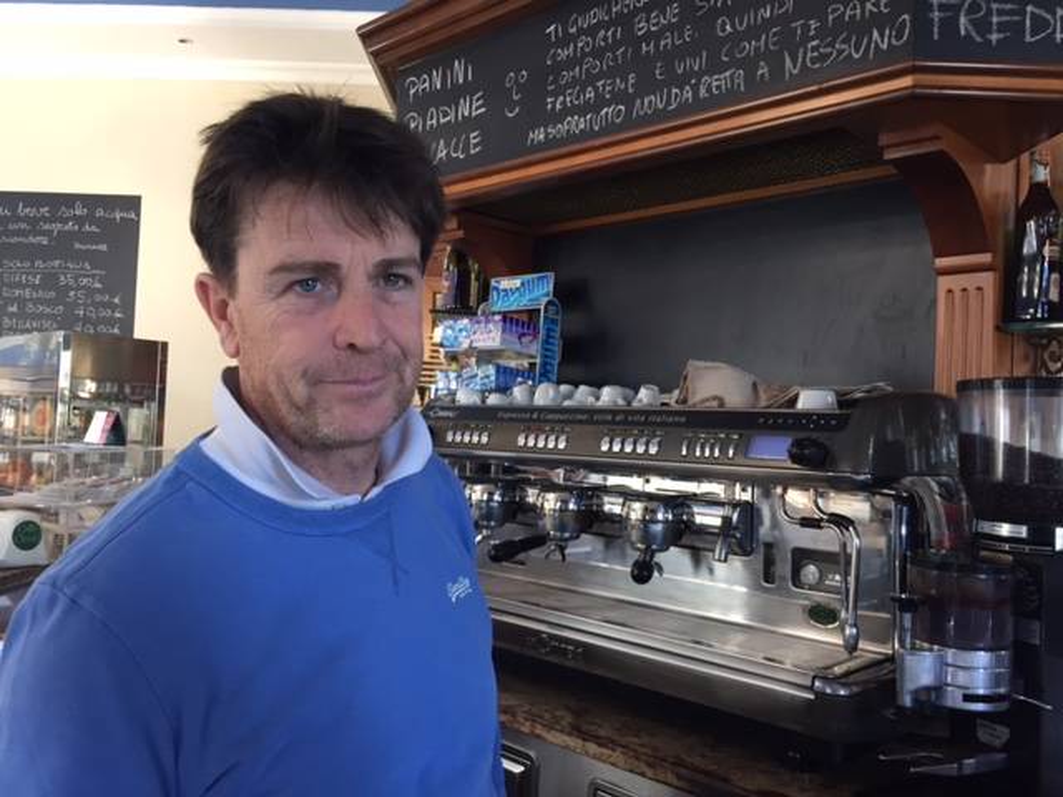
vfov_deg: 48.2
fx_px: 891
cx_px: 532
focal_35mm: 29
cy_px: 398
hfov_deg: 61.7
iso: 100
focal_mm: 4.15
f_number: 2.2
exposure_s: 1/33
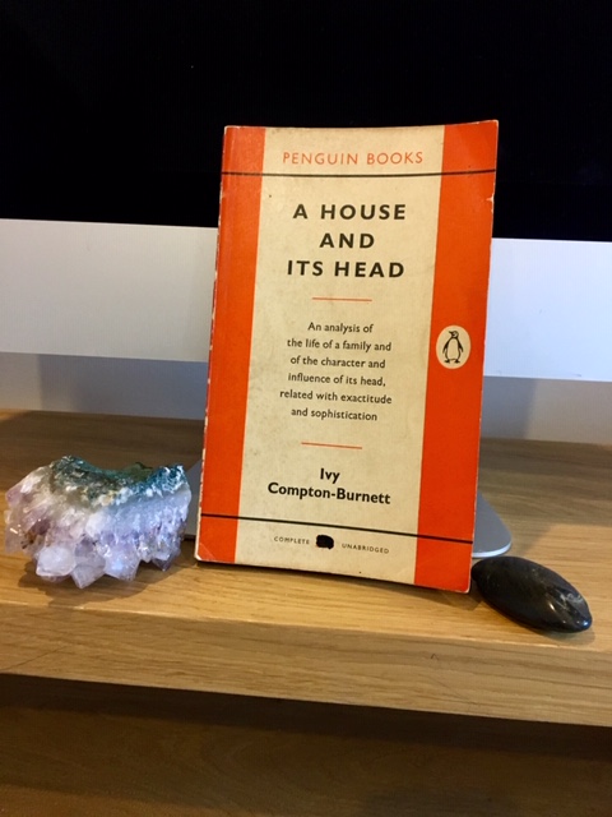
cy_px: 408
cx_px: 306
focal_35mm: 29
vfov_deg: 61.7
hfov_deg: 48.2
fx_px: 684
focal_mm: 4.15
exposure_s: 1/20
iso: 200
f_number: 2.2
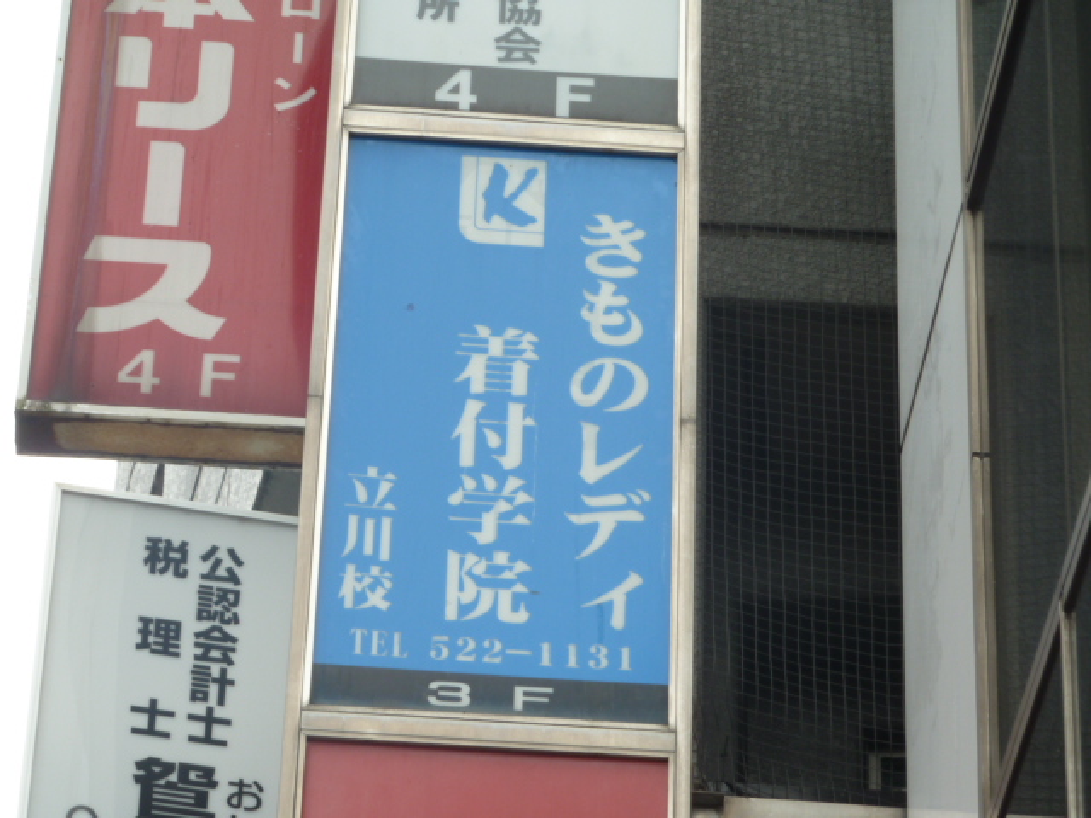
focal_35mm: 147
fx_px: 4633
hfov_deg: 13.4
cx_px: 546
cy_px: 409
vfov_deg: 10.1
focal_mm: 24.1
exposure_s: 1/60
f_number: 4.5
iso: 80
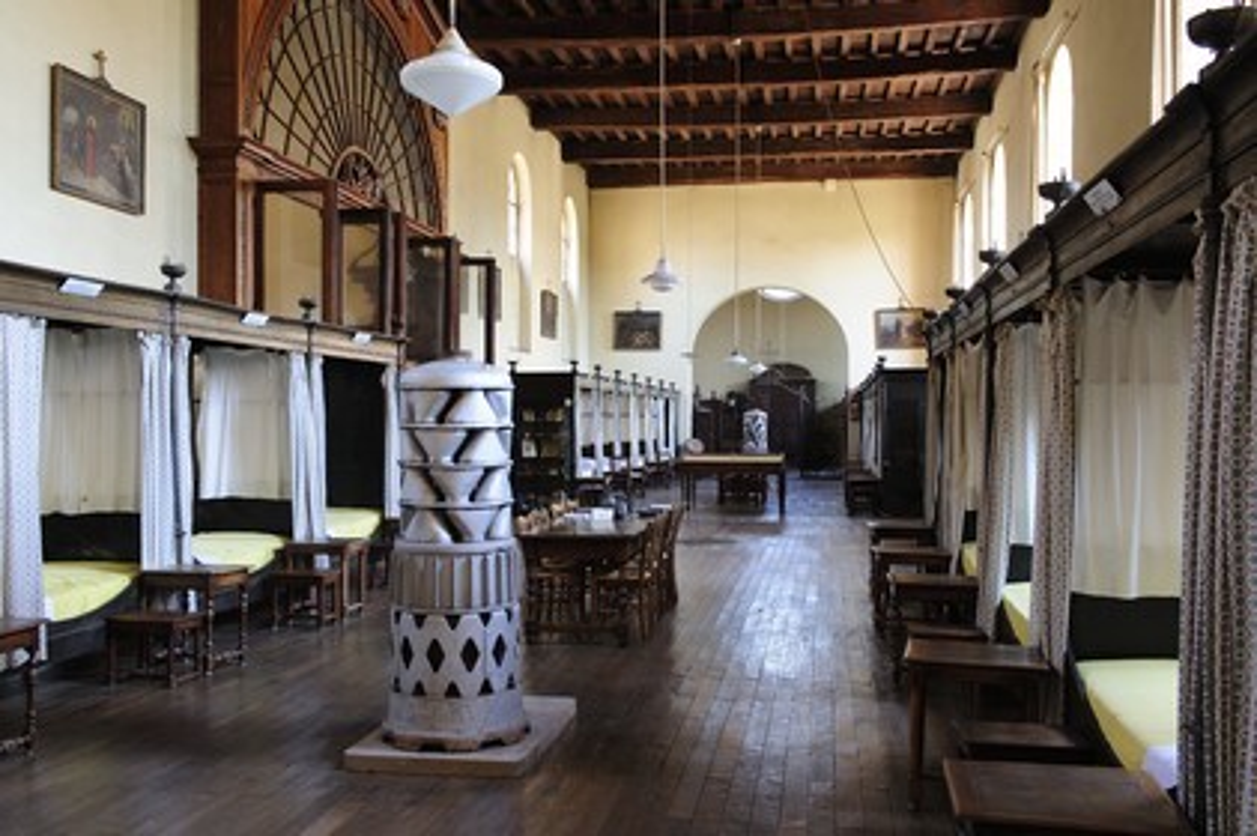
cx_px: 628
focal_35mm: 34
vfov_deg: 38.8
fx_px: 1186
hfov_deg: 55.8
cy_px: 418
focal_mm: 34
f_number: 10
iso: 200
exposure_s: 1/2.5
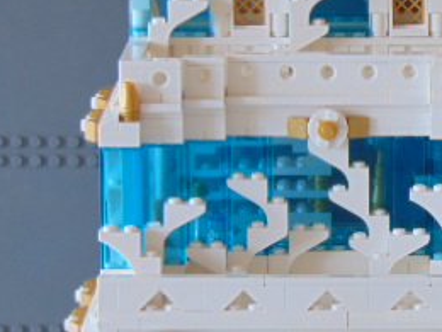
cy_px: 254
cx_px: 445
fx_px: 3396
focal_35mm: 266
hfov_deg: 7.4
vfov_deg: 5.6
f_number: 3.9
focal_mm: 19.4
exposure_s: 1/80
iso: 80
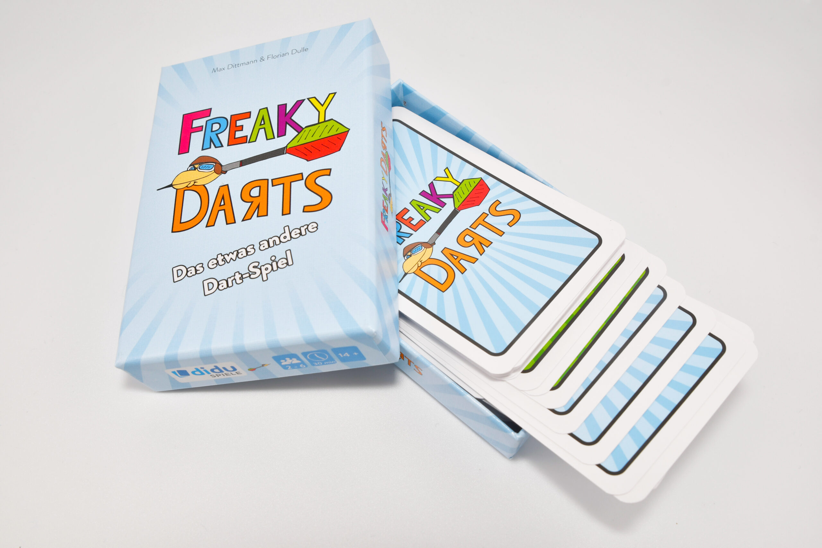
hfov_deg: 53.1
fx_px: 822
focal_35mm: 36
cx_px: 411
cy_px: 274
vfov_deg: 36.9
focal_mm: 24
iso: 100
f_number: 10
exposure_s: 1/200
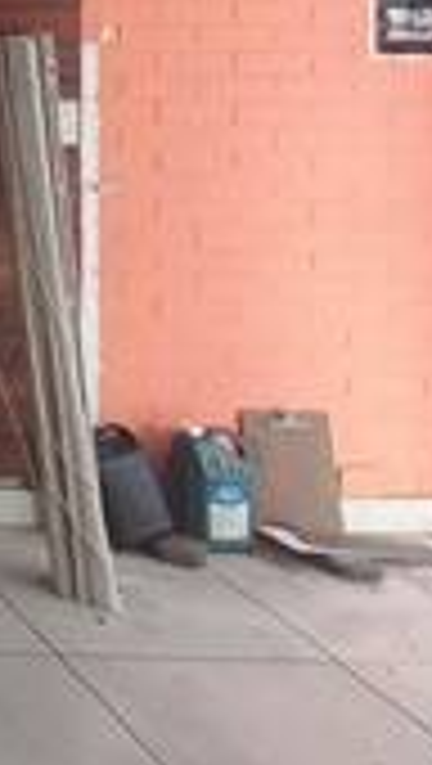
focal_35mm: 50
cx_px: -639
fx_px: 1015
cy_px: -14
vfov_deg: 36.7
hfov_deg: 14.3
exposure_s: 1/15
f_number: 2.2
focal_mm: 1.42
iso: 200
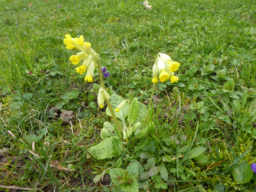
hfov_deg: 69.4
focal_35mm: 25
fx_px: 185
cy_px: 96
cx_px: 128
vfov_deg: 54.9
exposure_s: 1/200
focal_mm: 4.3
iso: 100
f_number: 3.3
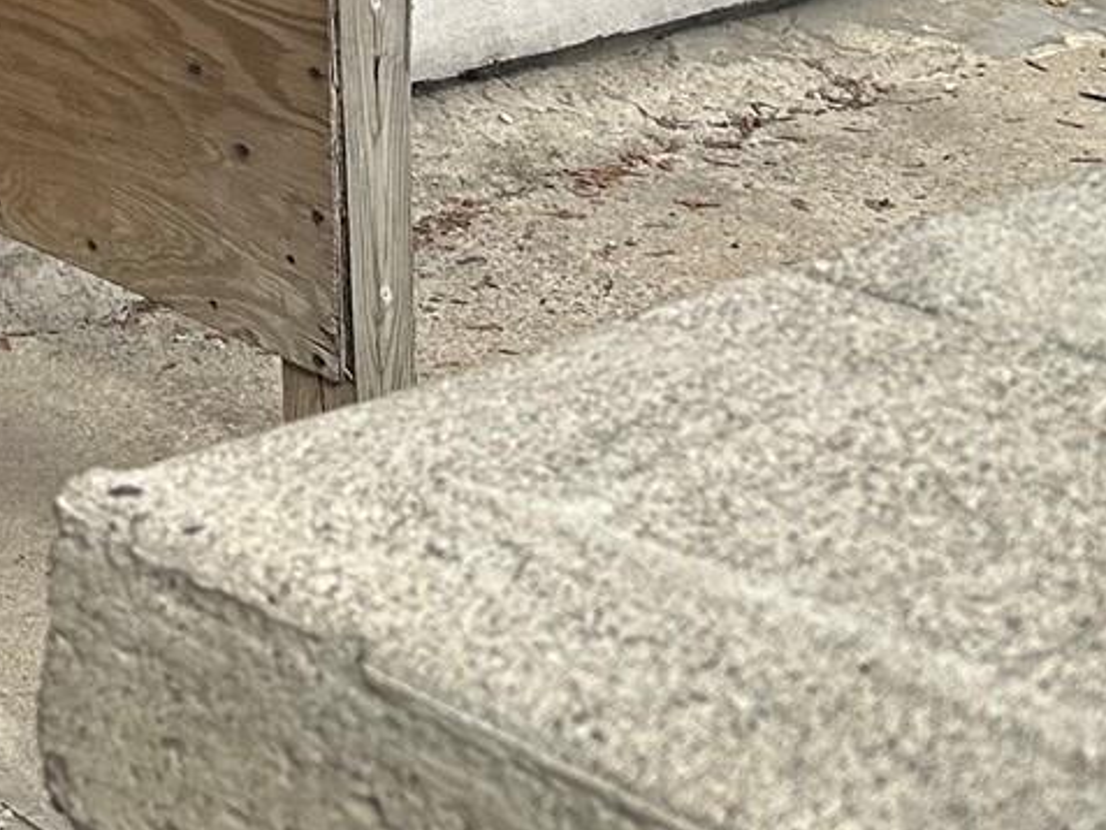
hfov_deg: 16.1
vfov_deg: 12.6
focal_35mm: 103
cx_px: -890
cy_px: -835
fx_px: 3292
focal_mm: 6.86
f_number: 1.78
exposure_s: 1/803
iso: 80
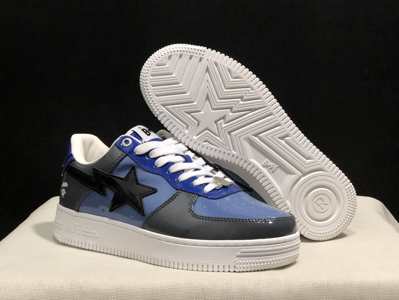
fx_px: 657
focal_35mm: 57
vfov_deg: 25.7
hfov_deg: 33.8
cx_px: 200
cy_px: 150
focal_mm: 6.6
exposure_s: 1/30
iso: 80
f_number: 2.8
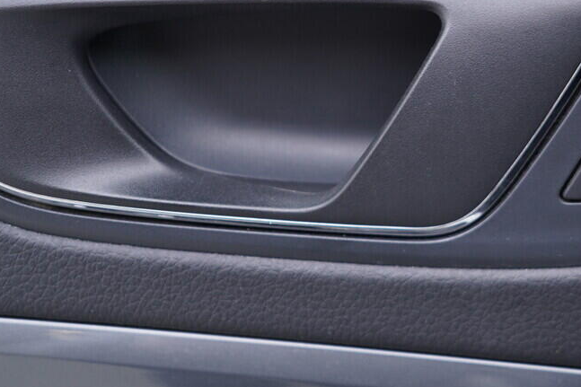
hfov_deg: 34.3
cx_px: 441
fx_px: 920
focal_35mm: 57
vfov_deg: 23.7
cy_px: 140
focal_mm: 24
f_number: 2.8
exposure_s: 1/40
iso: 160
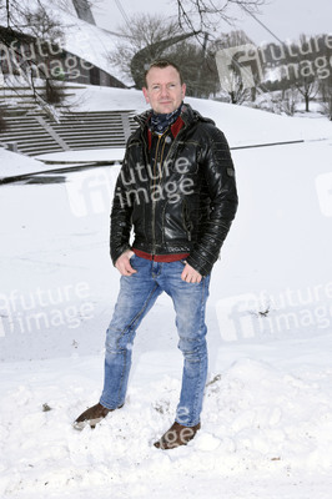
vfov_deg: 38.2
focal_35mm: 52
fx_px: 721
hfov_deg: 25.9
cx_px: 166
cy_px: 250
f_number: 8
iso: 200
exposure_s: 1/160
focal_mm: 52
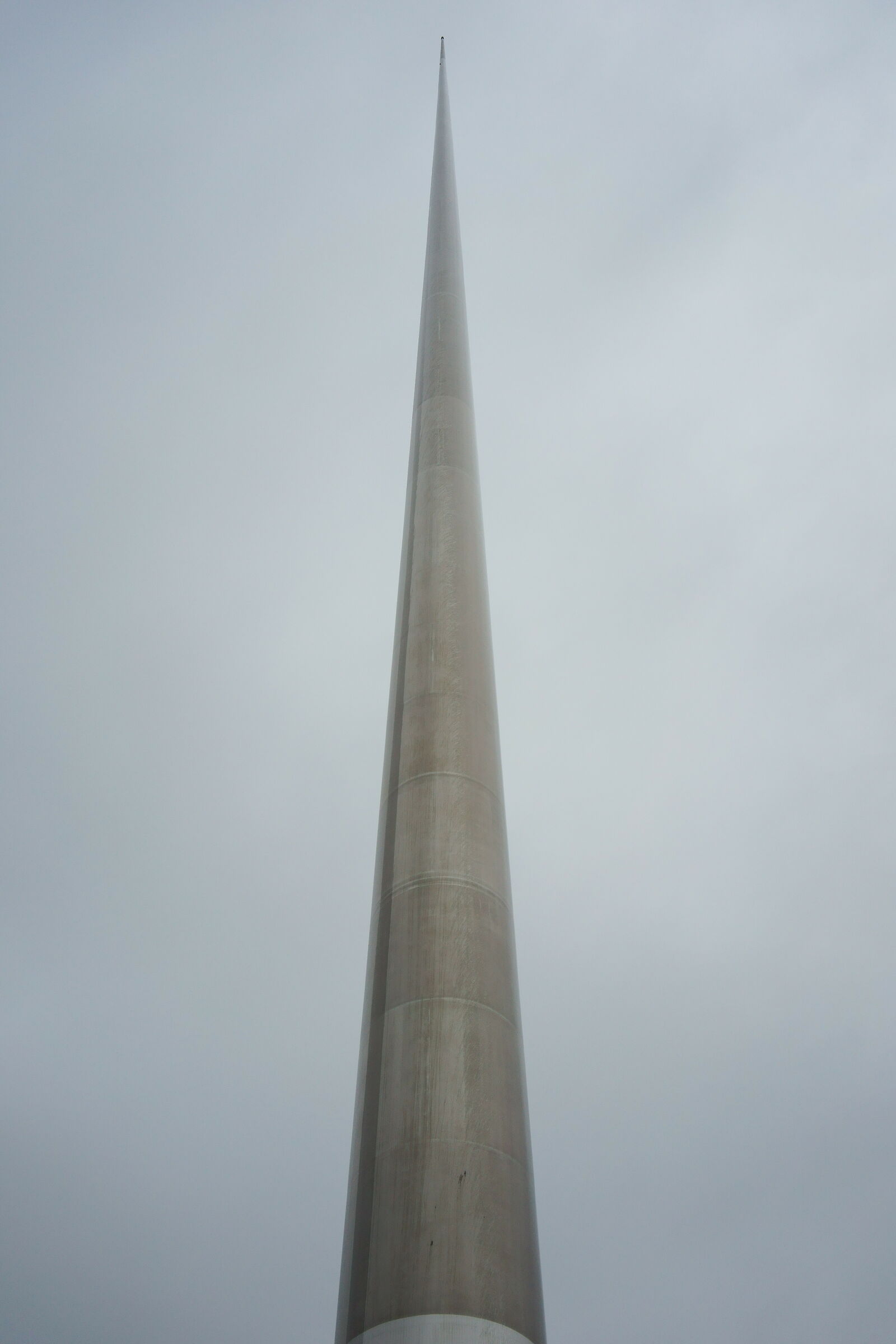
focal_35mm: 35
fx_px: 1307
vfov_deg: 54.4
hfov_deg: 37.9
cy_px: 672
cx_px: 448
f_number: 7.1
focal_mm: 35
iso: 800
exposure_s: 1/2500
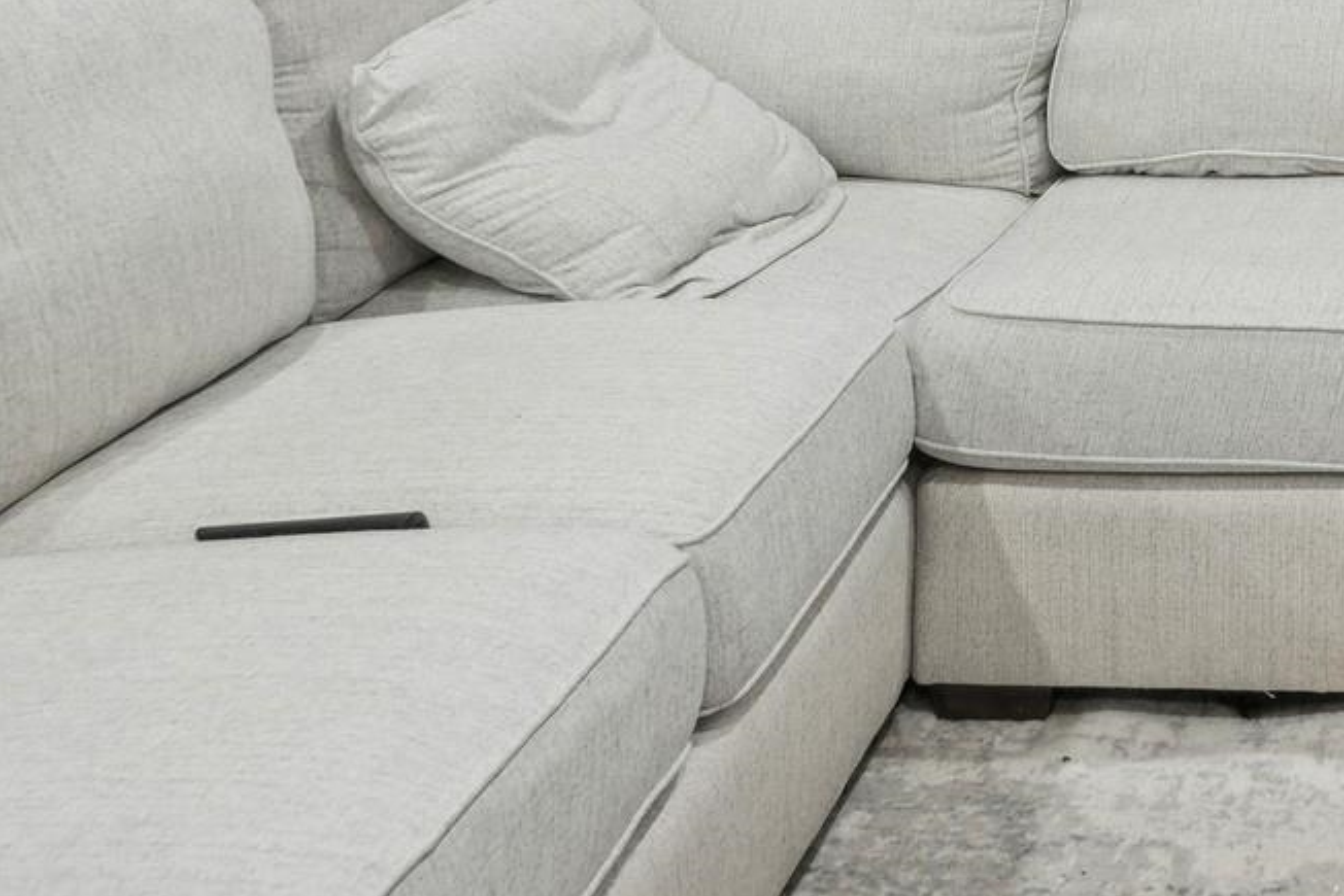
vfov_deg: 22.9
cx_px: 1412
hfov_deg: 33.1
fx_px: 2016
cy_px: -197
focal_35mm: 54
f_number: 11
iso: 200
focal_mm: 22
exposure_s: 1/1.67
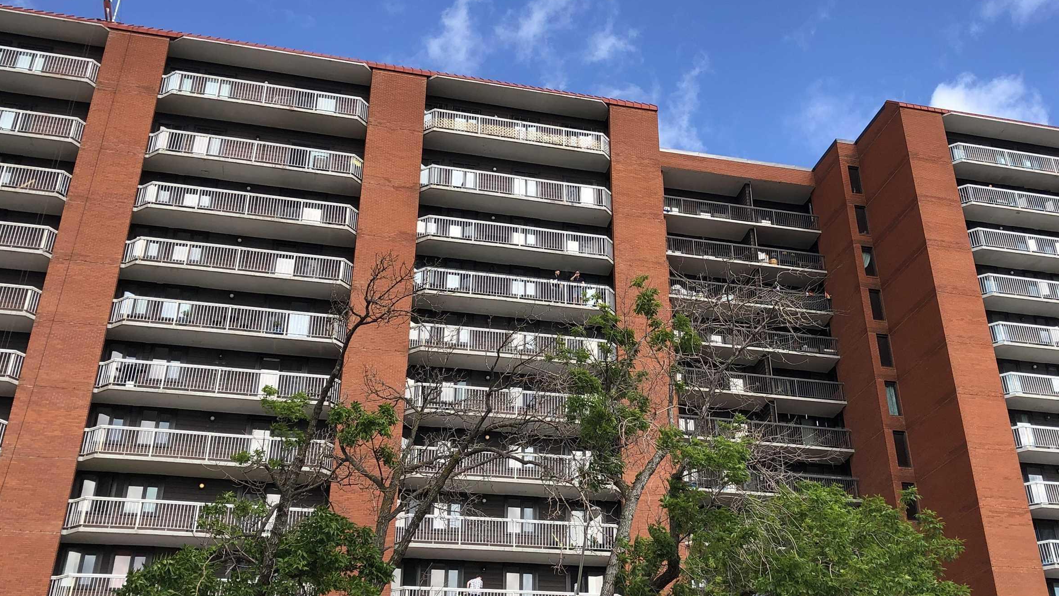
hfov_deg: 50.3
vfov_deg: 29.7
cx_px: 613
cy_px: 269
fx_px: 1123
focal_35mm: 40
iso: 20
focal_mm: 4
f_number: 1.8
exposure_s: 1/1021
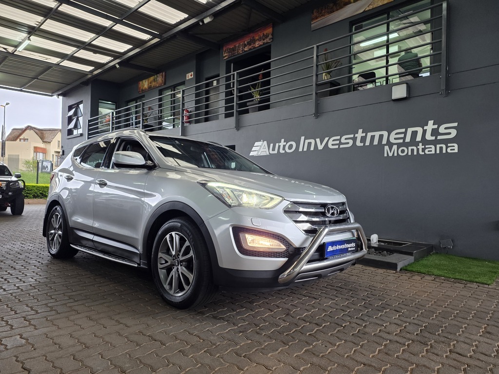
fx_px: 332
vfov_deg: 58.9
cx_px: 250
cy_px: 187
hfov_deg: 73.9
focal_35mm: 23
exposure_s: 1/79.9
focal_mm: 6.25
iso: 320
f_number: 1.7
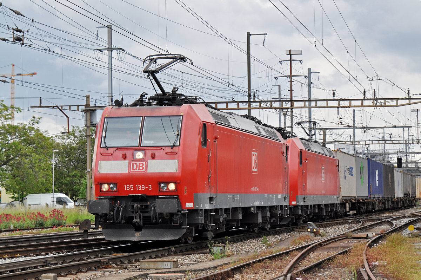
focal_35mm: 105
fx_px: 1226
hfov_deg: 19.5
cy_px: 140
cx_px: 210
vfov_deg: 13.0
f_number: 5
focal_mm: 70
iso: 400
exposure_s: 1/1000
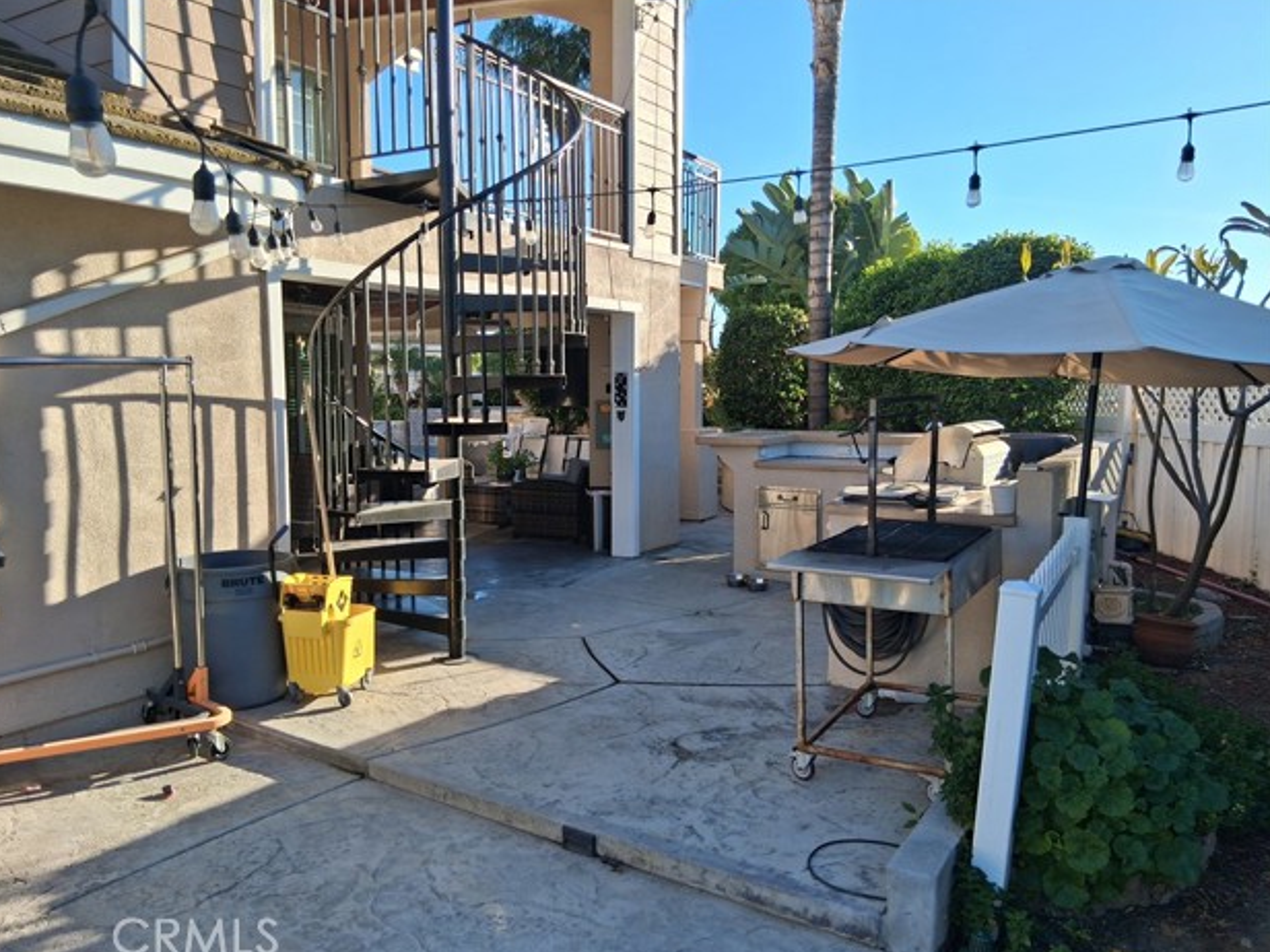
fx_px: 991
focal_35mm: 27
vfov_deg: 51.4
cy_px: 472
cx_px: 614
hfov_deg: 65.3
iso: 25
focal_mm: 3.98
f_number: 1.8
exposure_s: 1/517
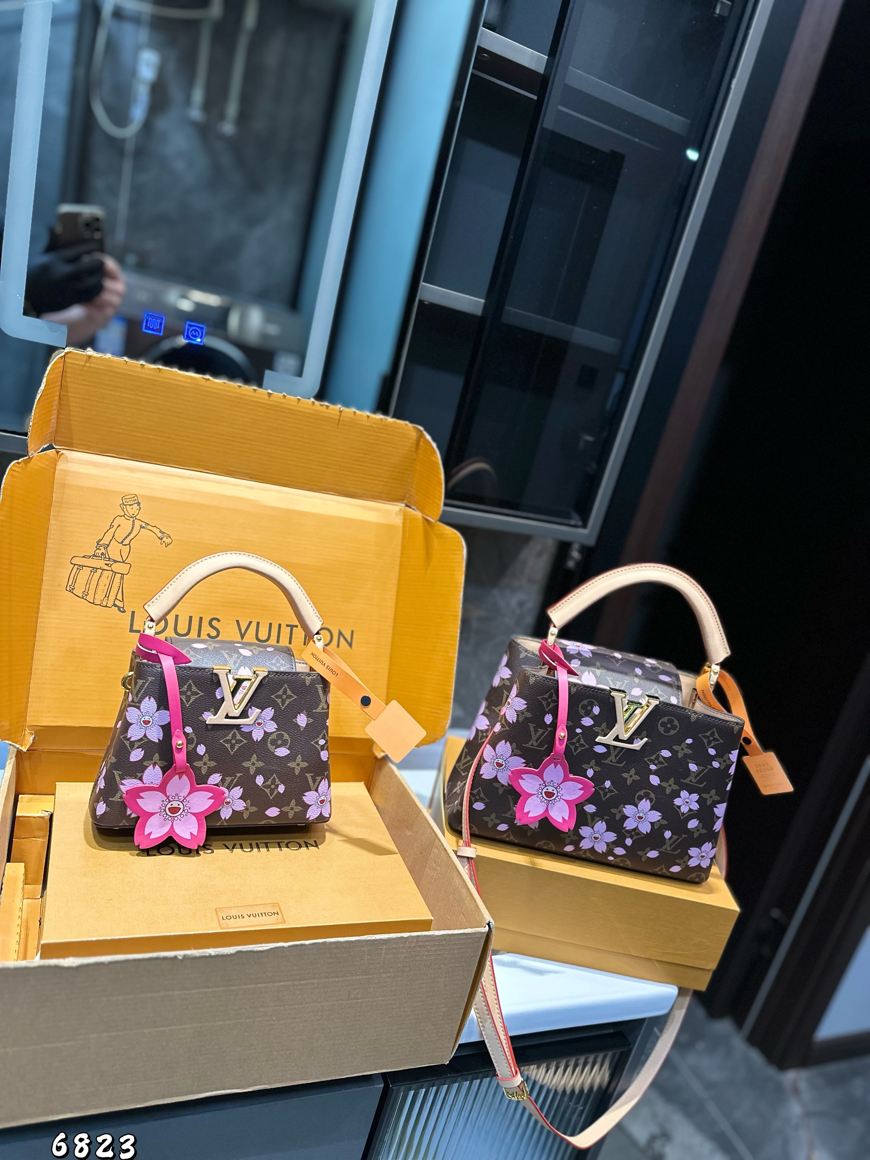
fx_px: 804
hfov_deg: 56.8
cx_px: 435
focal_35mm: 24
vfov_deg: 71.6
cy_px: 580
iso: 200
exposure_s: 1/50
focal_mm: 6.86
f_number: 1.78
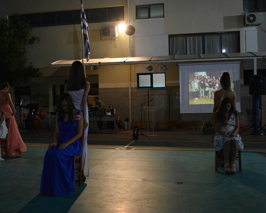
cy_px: 107
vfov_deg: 36.5
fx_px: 323
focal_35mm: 41
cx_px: 112
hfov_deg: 44.6
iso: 3200
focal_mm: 24
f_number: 4
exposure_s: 1/250
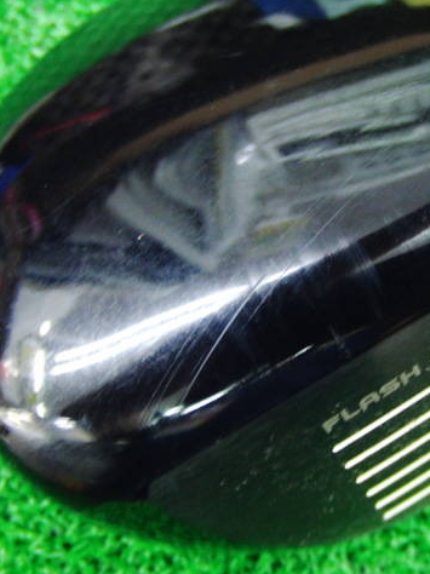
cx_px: 365
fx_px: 829
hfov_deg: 28.3
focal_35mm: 50
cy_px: 285
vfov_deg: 38.2
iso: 400
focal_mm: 6.42
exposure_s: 1/10
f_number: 3.6
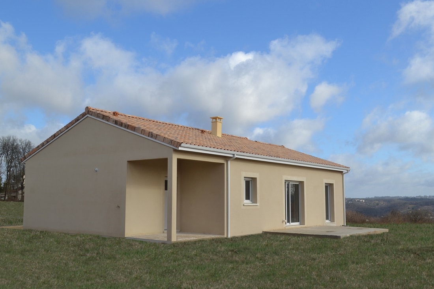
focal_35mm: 36
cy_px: 137
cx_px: 205
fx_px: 434
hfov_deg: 53.1
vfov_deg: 36.9
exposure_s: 1/250
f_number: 8
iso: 100
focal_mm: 22
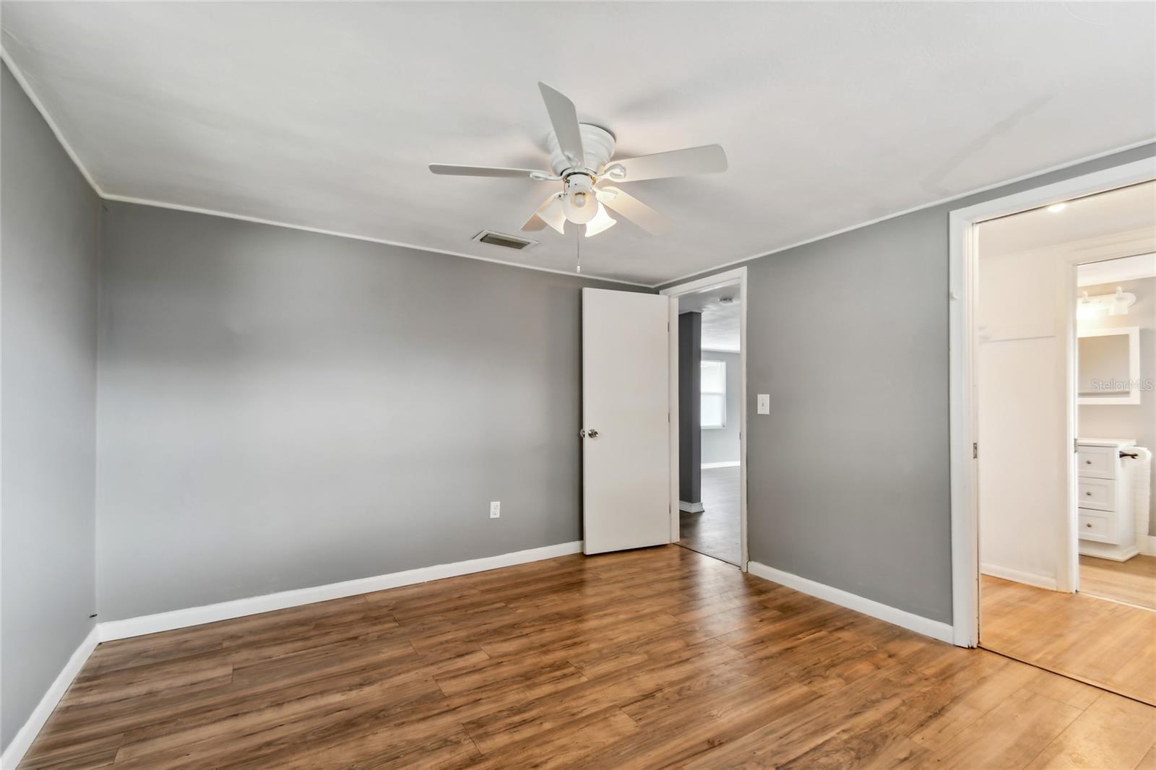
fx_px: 482
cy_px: 385
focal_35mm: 15
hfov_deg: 100.4
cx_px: 578
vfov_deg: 77.3
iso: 100
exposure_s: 1/1.67
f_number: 7.1
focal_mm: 10
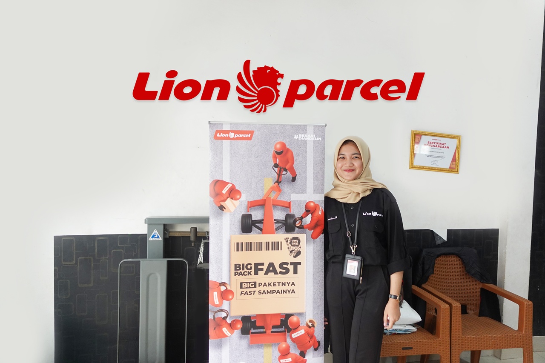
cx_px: 272
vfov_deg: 53.1
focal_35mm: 24
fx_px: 363
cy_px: 182
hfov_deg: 73.8
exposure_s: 1/80
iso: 320
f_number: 1.8
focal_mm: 9.4
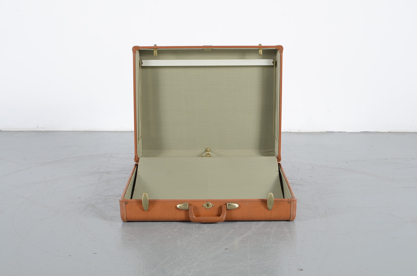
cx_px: 208
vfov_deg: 25.6
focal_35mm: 52
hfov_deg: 37.9
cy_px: 138
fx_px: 607
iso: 100
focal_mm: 35
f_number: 5.6
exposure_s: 1/160
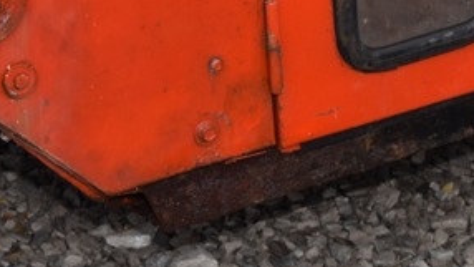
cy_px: -190
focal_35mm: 209
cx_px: 176
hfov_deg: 10.3
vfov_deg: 5.7
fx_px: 2627
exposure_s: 1/125
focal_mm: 38
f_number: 5.6
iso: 100
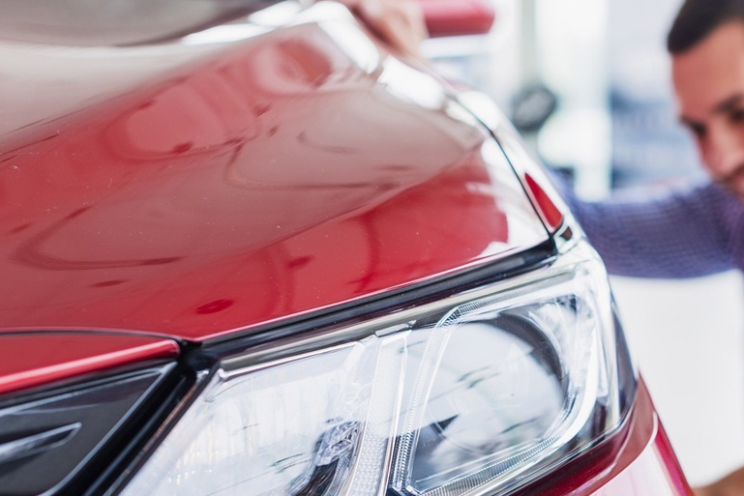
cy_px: 310
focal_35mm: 78
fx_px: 1612
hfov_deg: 25.7
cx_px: 563
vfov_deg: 17.5
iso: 250
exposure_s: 1/160
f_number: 3.5
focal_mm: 50
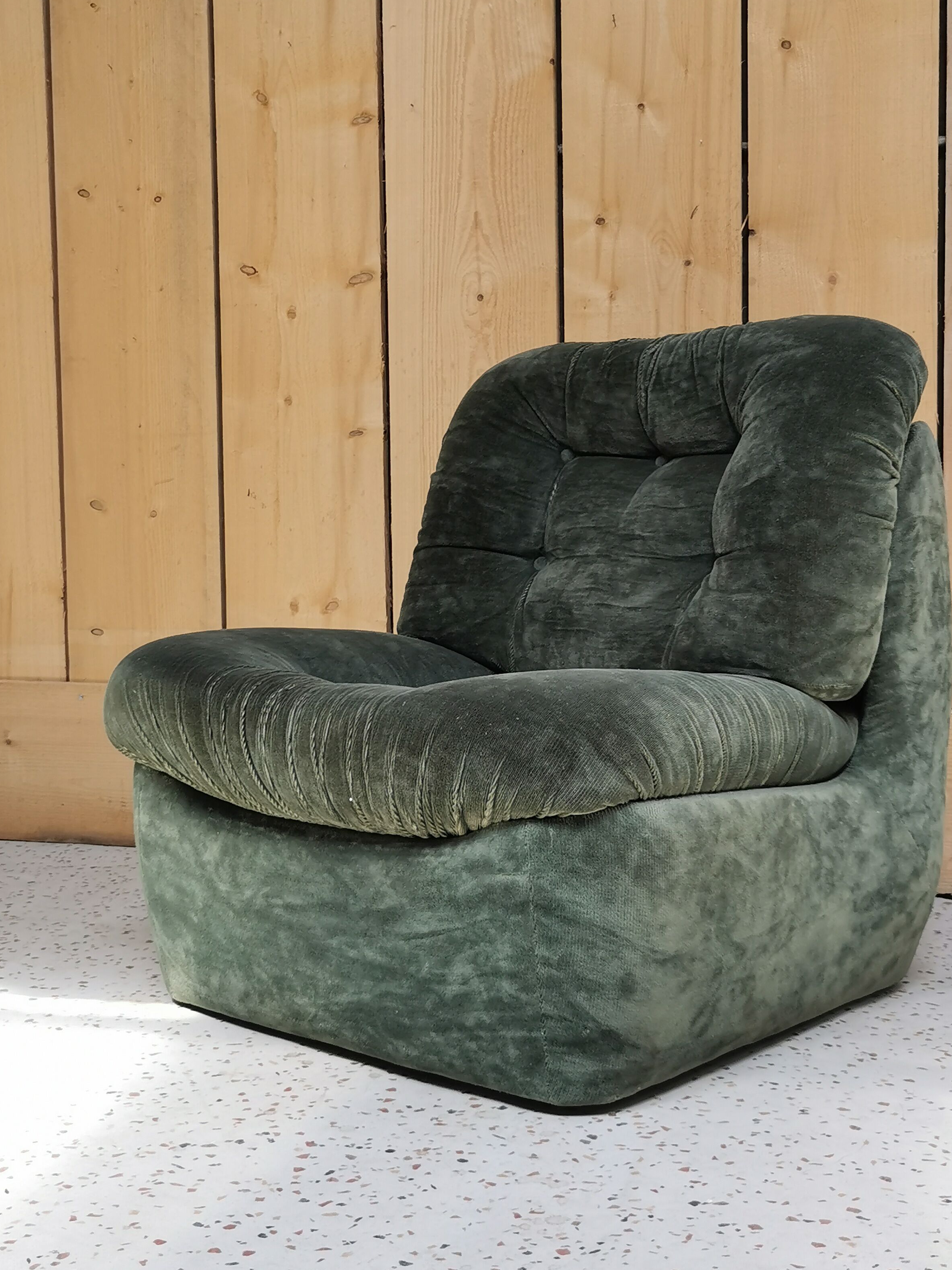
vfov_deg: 42.0
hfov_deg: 32.2
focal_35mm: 45
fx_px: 1650
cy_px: 586
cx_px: 518
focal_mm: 5.58
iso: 50
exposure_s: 1/335
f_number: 1.8
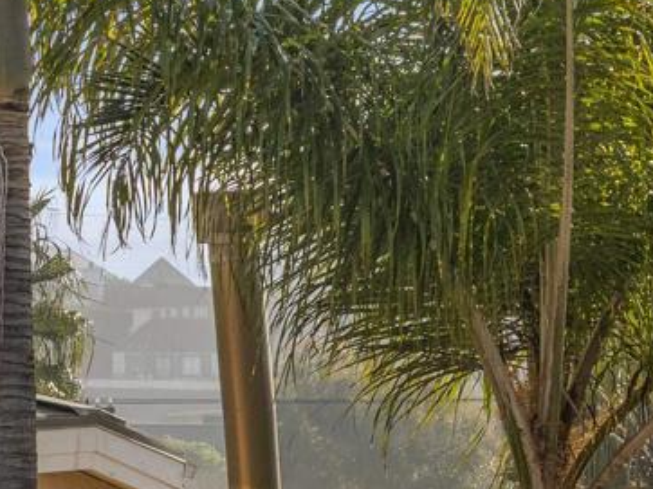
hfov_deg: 6.9
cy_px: 186
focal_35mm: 286
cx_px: -179
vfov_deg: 5.2
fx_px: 5392
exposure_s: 1/2000
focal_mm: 105
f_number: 8
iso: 500
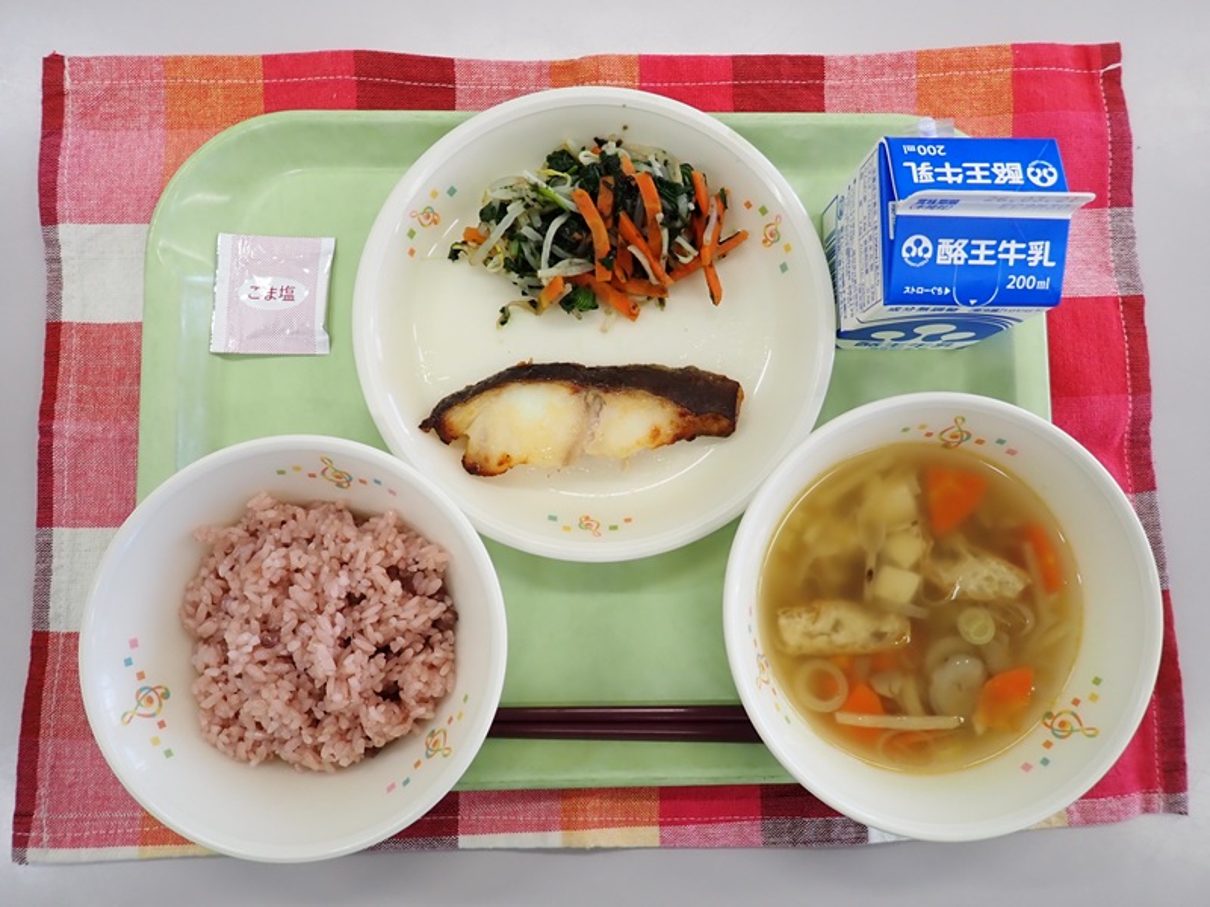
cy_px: 454
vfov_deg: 54.9
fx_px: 874
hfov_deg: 69.4
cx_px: 605
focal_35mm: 25
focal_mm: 4.5
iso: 100
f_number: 2
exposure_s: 1/125
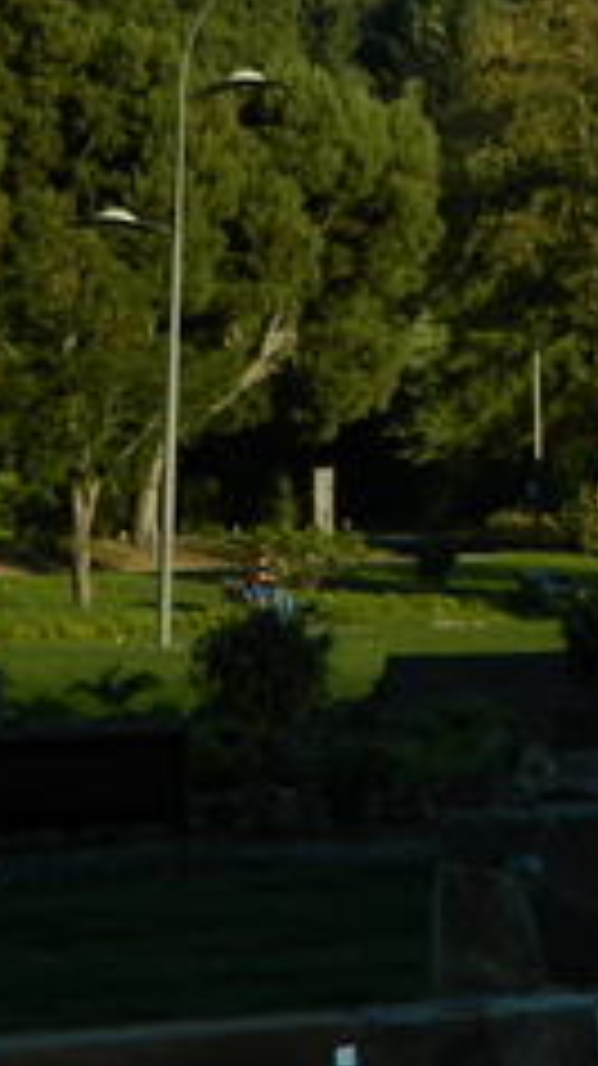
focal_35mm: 210
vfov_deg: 10.1
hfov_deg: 5.5
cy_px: -243
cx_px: 1736
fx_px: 5930
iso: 80
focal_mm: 10.2
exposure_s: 1/400
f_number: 3.8
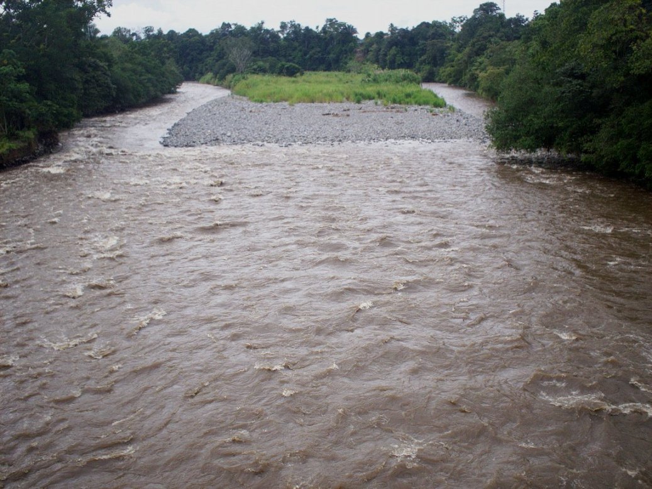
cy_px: 244
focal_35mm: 36
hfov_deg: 51.3
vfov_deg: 39.7
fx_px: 678
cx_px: 326
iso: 100
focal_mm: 6
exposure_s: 1/183
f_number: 4.5
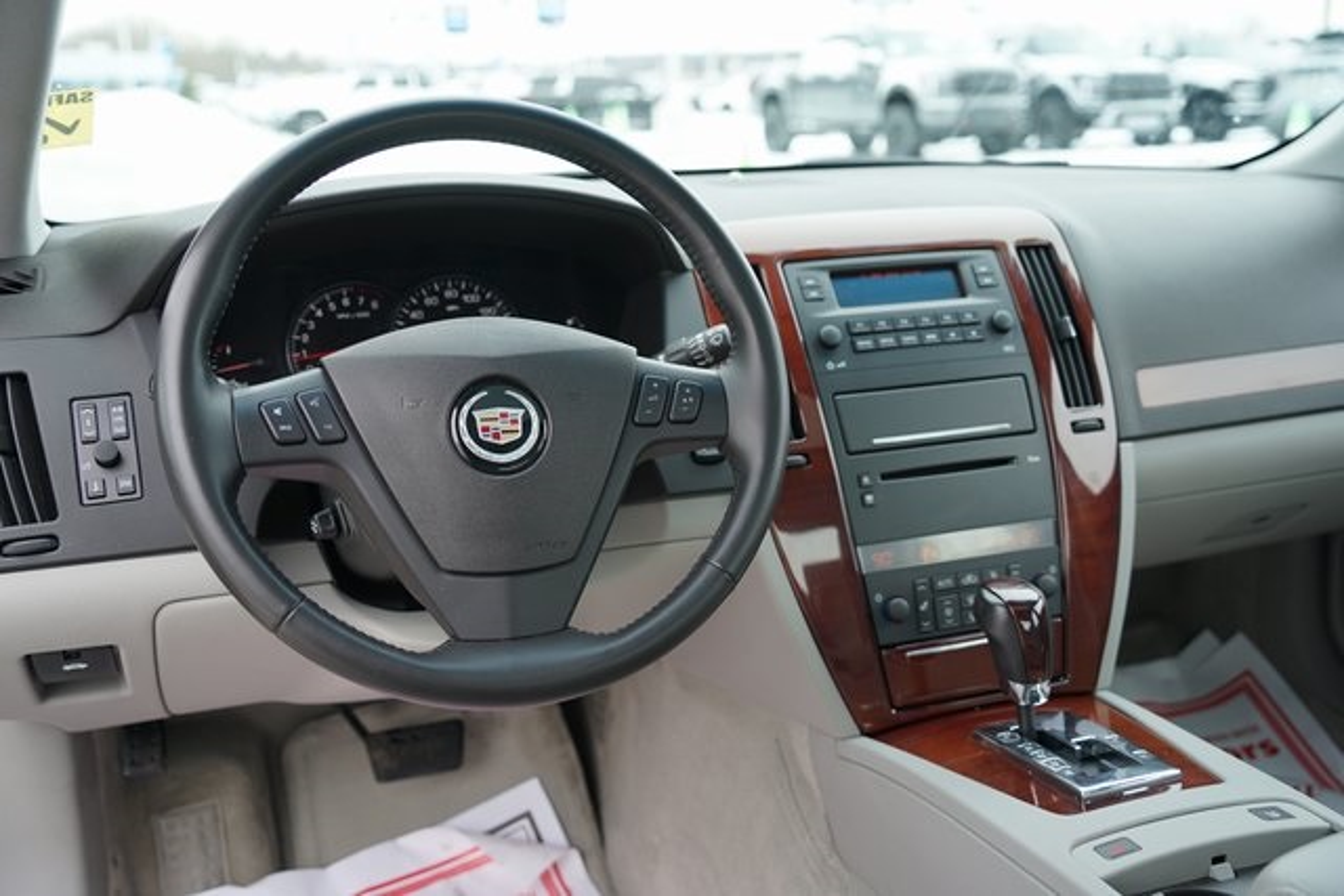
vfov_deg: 36.9
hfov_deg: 53.1
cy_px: 448
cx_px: 672
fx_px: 1344
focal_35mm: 36
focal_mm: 36
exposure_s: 1/60
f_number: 4
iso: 125
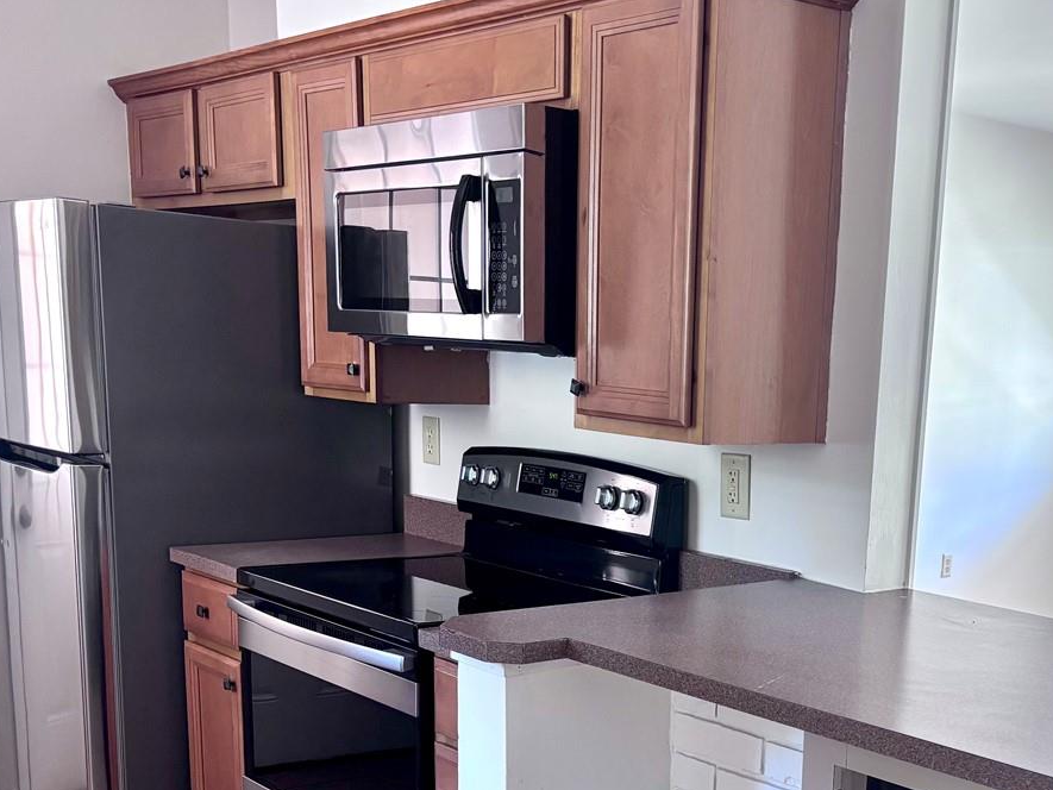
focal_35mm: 47
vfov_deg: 29.9
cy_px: 673
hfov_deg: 39.5
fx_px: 1430
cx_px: 764
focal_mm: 5.96
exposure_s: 1/100
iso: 125
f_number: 1.6
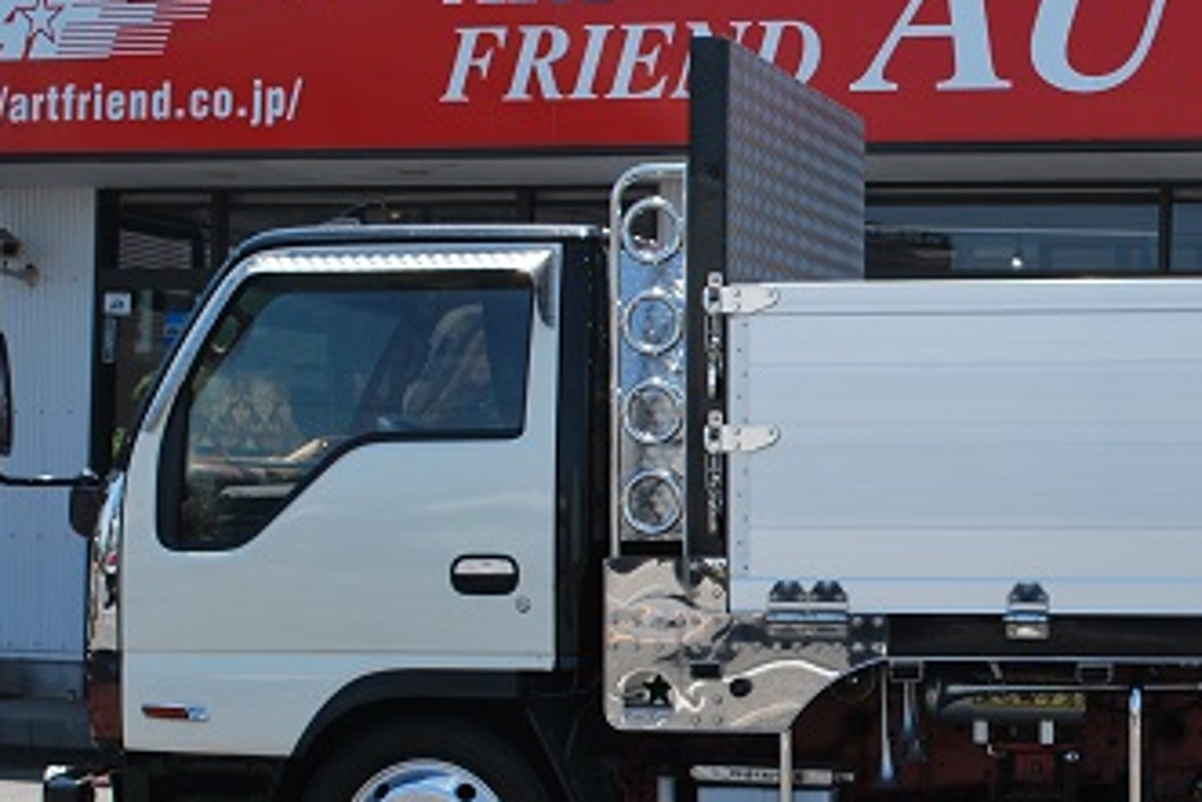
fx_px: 2906
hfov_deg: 22.8
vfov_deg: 15.7
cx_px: 1060
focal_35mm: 87
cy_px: 555
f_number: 7.1
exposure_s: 1/200
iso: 100
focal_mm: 30
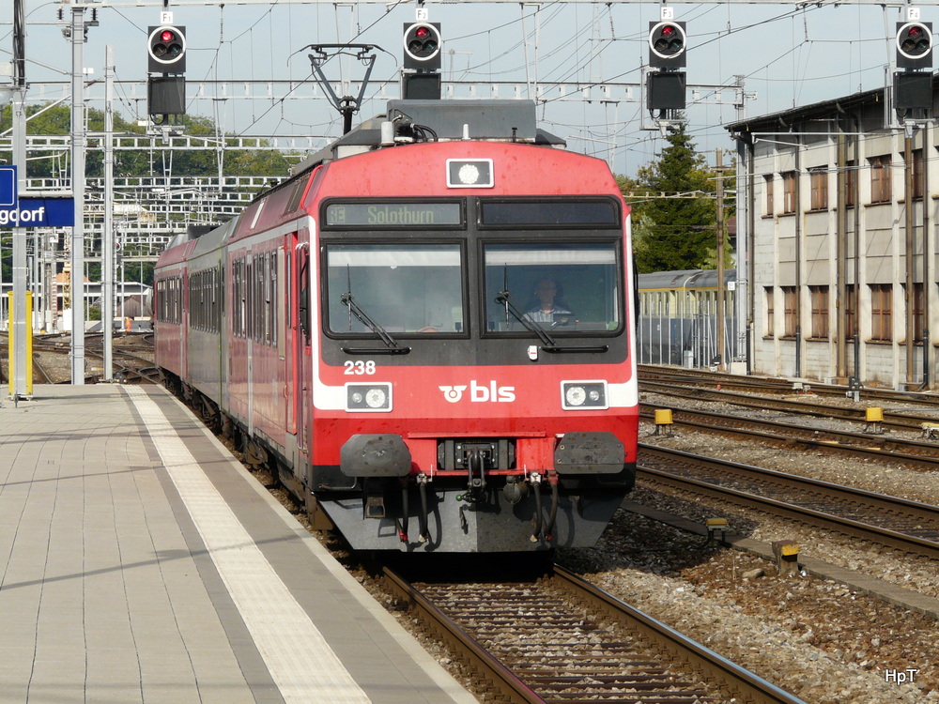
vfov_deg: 8.7
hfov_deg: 11.6
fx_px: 4639
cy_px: 352
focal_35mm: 171
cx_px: 470
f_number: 5.6
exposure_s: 1/400
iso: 100
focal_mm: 28.1
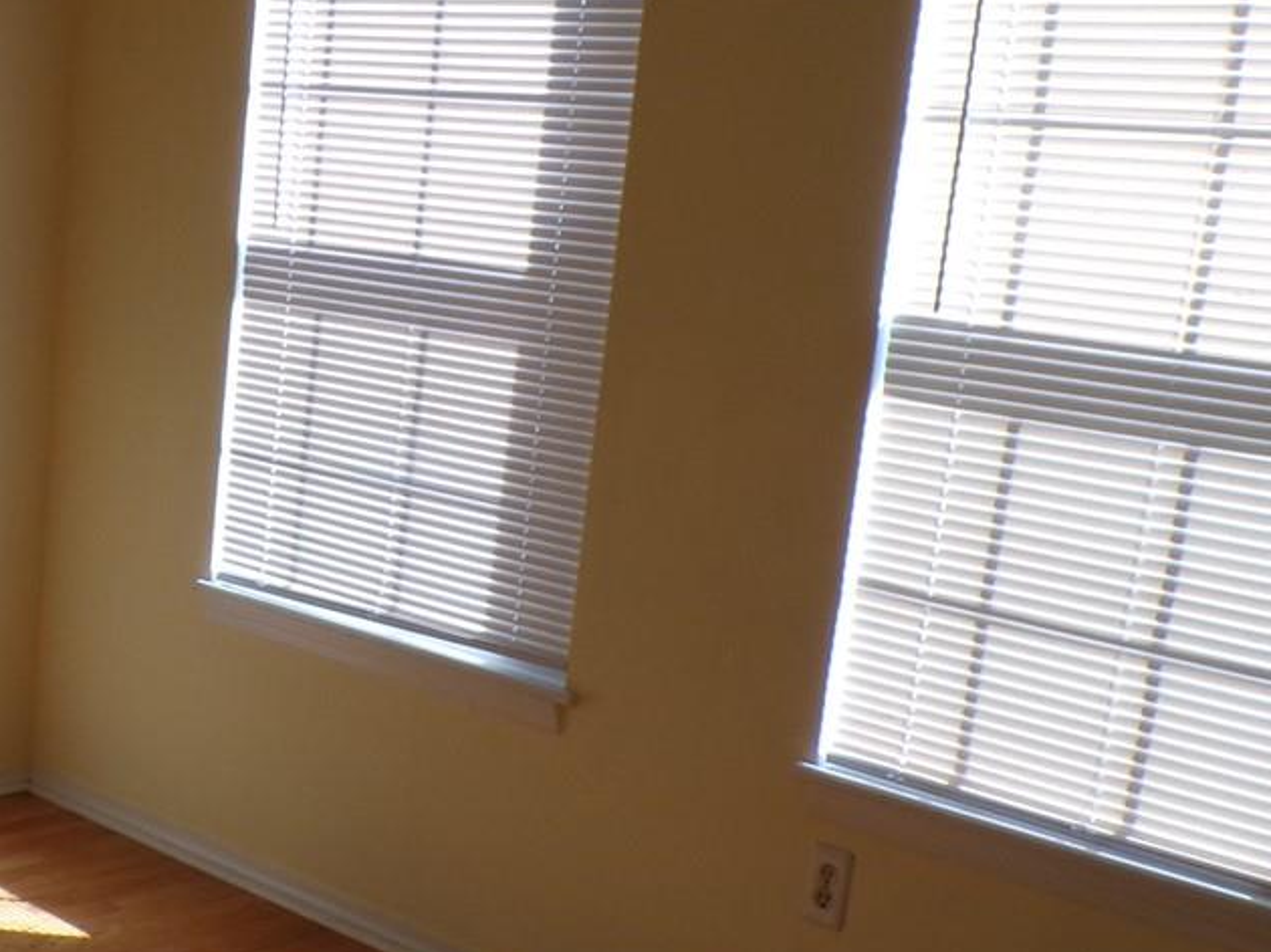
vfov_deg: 23.9
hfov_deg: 30.5
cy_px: 609
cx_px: 157
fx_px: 2239
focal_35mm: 61
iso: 100
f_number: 4.4
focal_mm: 4.3
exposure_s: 1/80
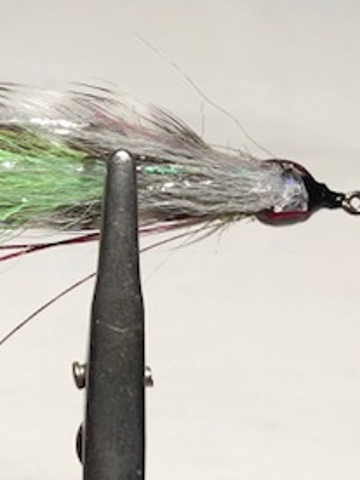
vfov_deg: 29.5
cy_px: 146
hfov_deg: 21.8
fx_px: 901
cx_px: 9
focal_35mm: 65
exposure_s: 1/100
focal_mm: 3.99
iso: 25
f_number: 1.8
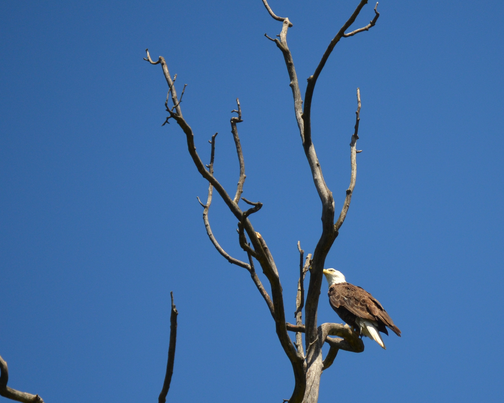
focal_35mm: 466
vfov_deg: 3.3
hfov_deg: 4.2
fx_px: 6949
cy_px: 285
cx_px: 376
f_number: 5.6
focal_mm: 175
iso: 320
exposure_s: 1/2000
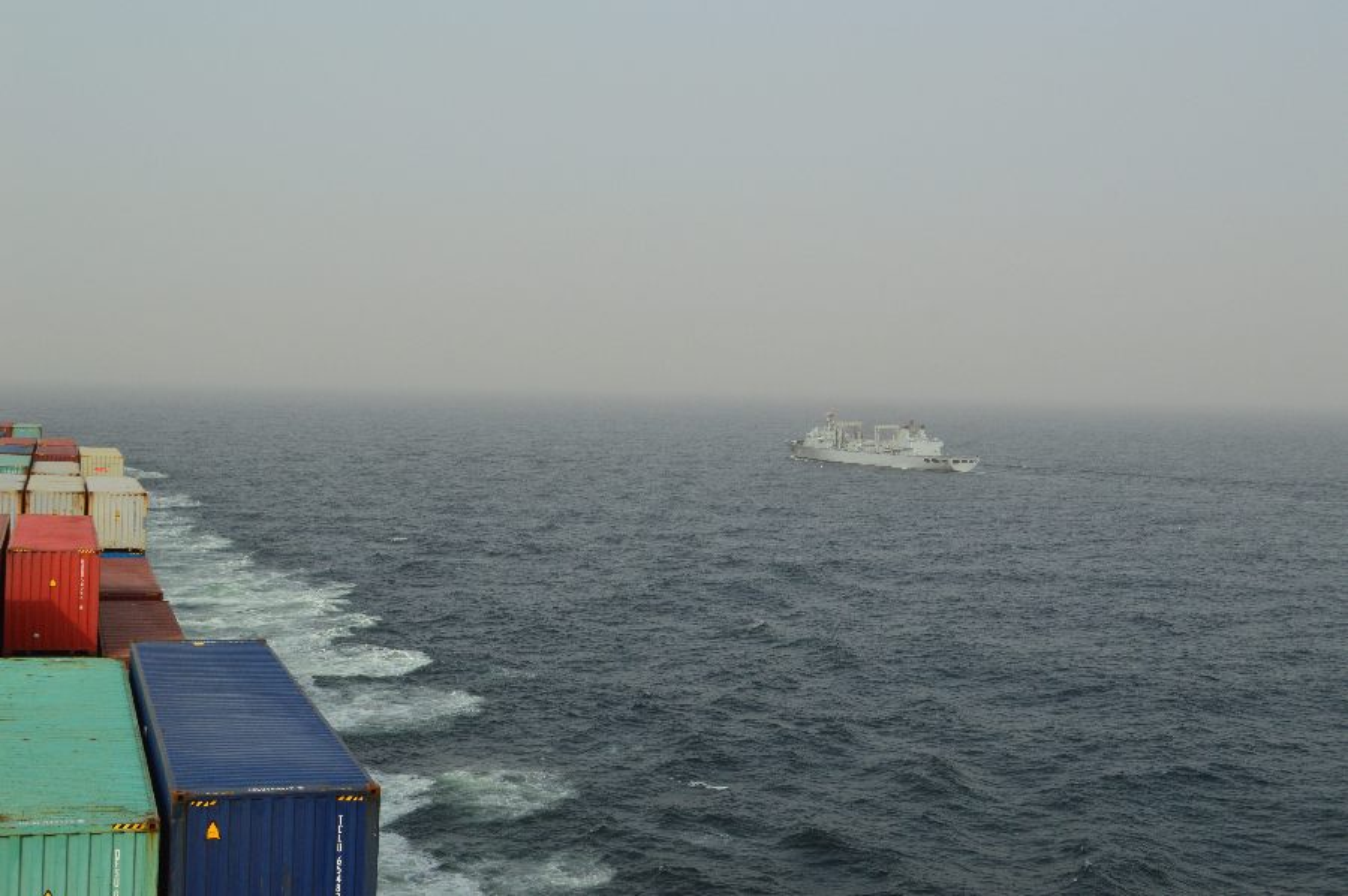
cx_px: 674
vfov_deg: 29.8
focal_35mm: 45
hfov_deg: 43.6
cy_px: 448
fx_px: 1683
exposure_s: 1/400
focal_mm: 30
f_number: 11
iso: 400
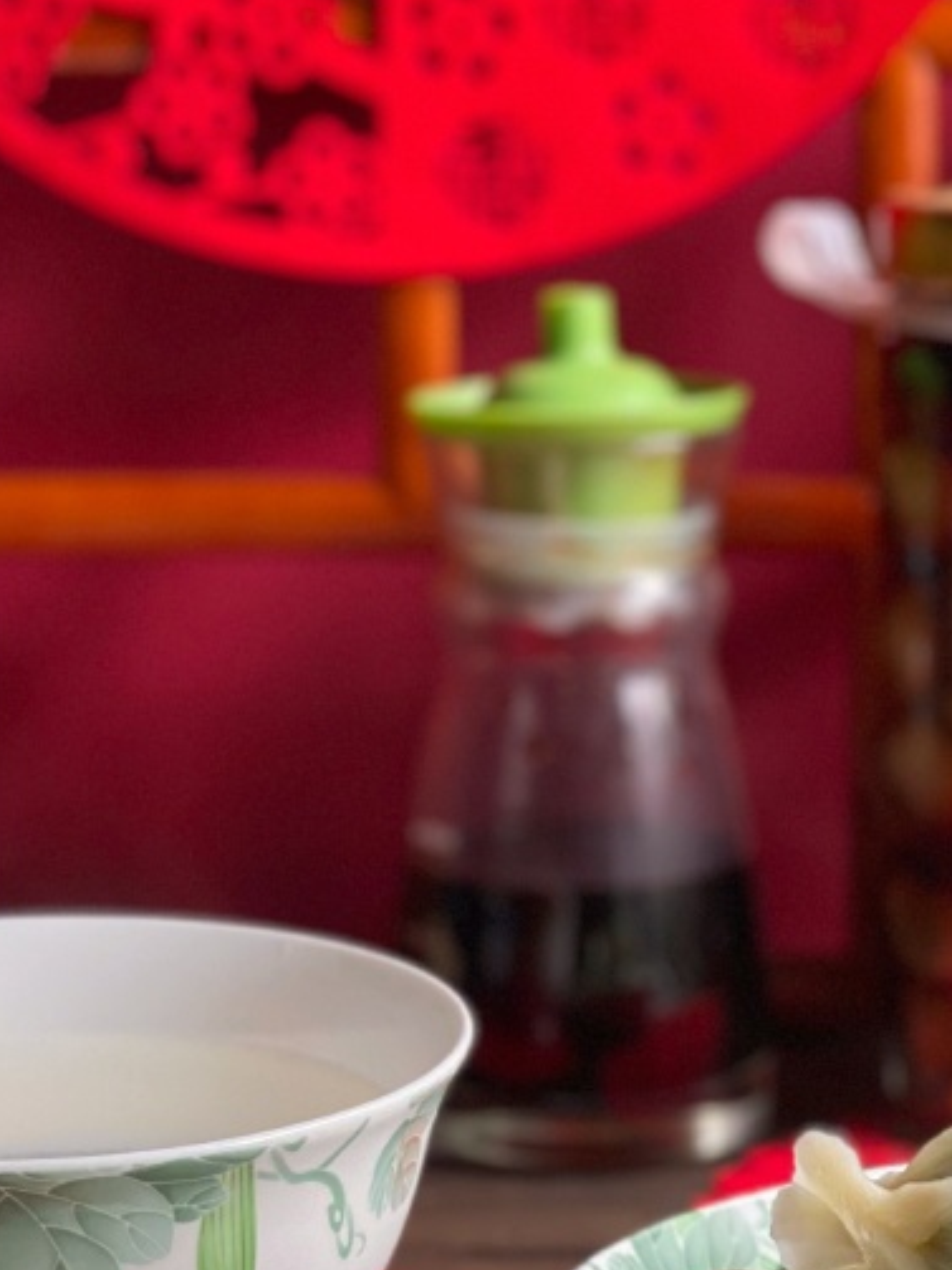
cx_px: 477
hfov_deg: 11.9
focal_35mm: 124
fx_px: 4549
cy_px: 755
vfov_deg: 15.9
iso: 100
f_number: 2
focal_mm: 6
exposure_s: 1/122
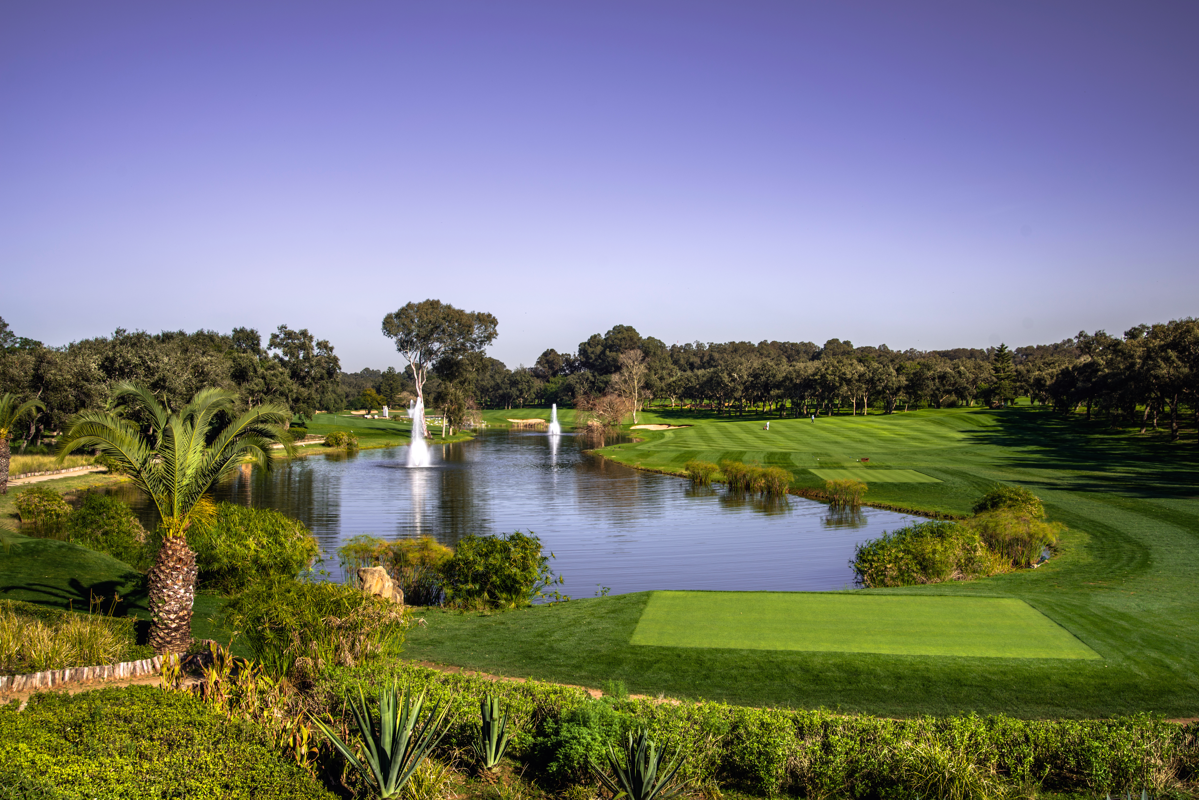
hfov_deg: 57.2
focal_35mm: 33
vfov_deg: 40.0
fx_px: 1099
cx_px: 600
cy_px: 400
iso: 100
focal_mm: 33
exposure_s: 1/250
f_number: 8
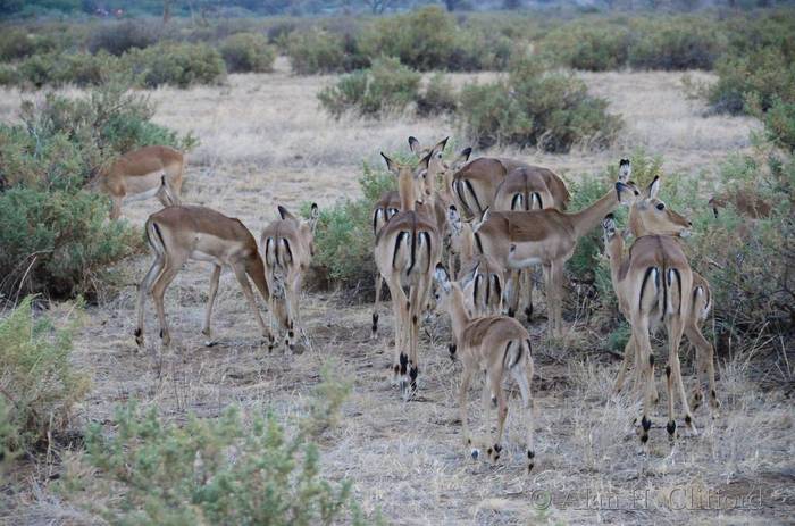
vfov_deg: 10.1
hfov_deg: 15.2
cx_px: 398
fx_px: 2974
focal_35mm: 135
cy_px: 263
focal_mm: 90
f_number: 5.3
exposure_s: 1/400
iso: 6400
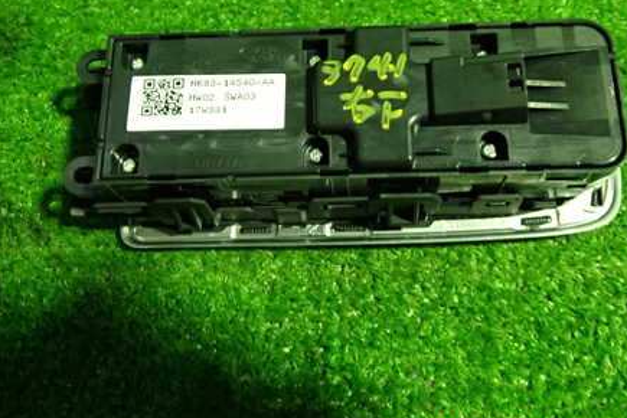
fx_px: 749
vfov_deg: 30.9
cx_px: 337
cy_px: 134
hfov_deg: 45.4
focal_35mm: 43
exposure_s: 1/30
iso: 320
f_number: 2.3
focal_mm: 5.4
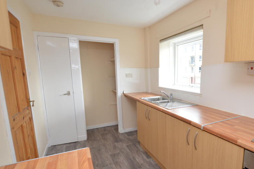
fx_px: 141
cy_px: 94
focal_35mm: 20
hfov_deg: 82.1
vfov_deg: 61.7
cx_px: 162
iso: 400
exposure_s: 1/100
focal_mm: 10
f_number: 5
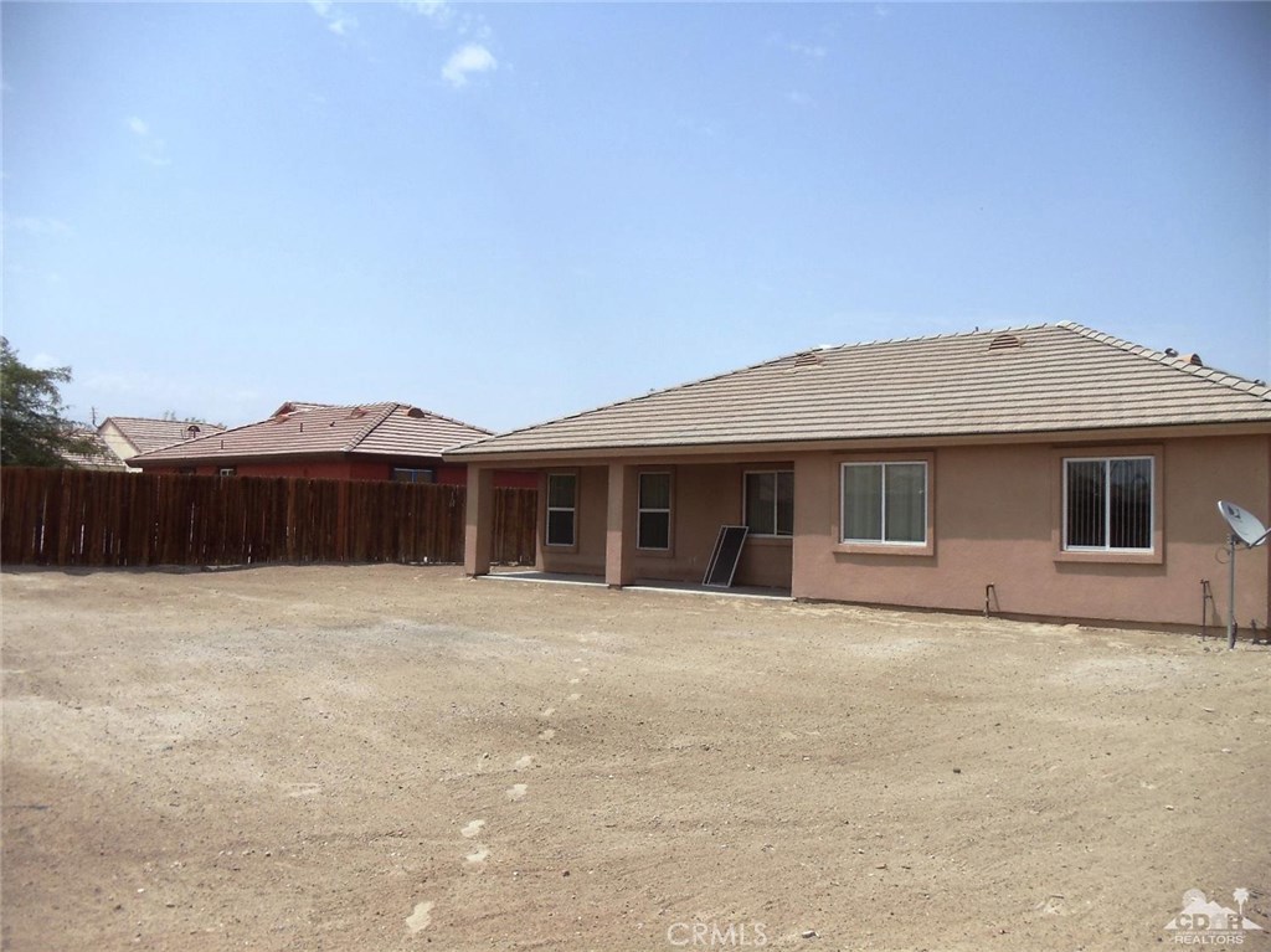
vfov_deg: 32.8
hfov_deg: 43.0
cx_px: 636
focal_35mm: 44
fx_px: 1615
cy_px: 476
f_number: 7.1
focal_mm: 6
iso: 100
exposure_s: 1/640
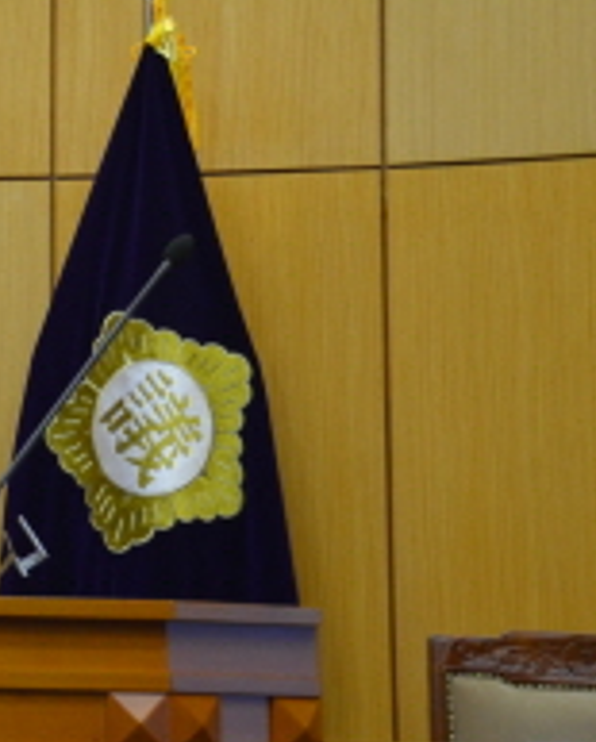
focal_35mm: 166
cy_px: 119
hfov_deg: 9.1
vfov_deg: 11.6
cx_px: -346
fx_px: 3652
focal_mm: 38
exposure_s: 1/30
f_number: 4.5
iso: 800
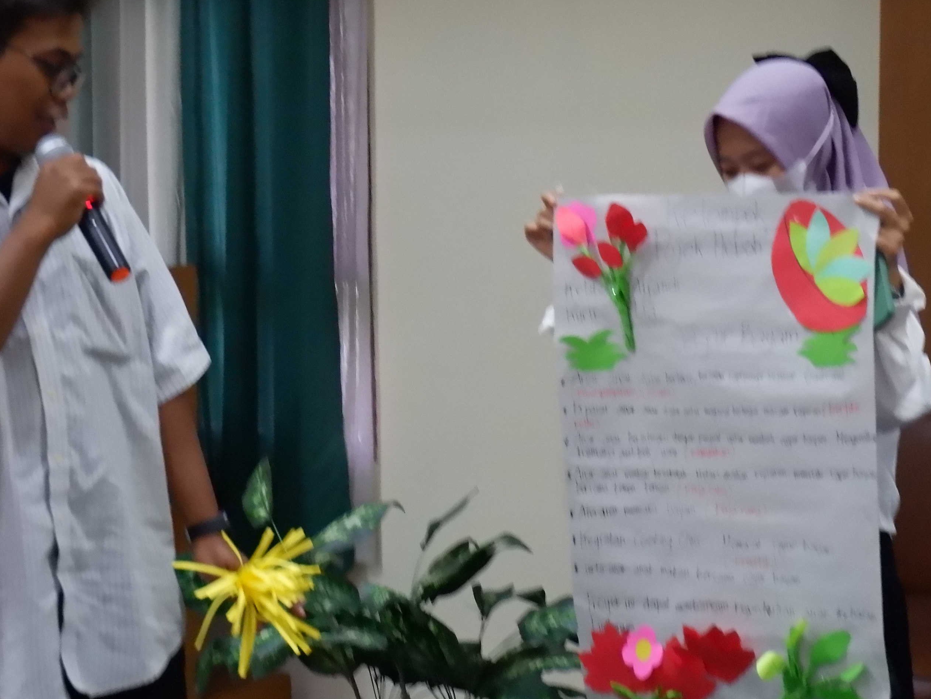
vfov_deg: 16.8
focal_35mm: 88
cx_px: 390
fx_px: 2367
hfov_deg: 22.2
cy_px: 399
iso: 3200
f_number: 4.7
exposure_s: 1/38
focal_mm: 31
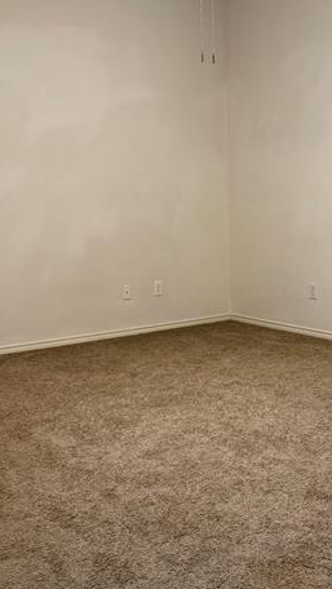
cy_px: 327
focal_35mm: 44
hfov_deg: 27.1
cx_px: 200
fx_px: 688
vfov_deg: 46.3
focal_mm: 6.76
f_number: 1.78
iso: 250
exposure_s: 1/60
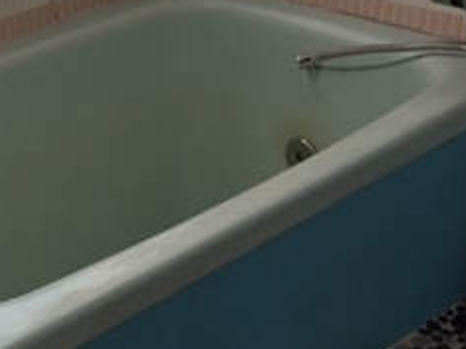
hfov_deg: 23.7
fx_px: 1063
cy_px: 167
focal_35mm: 79
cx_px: -2
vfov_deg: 18.6
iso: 40
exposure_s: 1/30
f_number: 2.2
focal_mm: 4.15
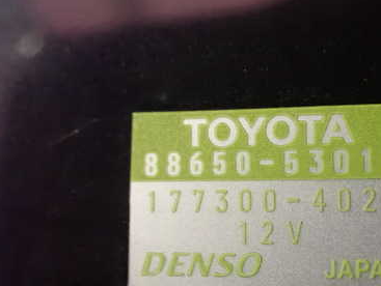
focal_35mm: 49
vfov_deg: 29.7
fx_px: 540
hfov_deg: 38.4
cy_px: 171
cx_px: 255
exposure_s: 1/30
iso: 1600
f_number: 2.3
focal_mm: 5.4
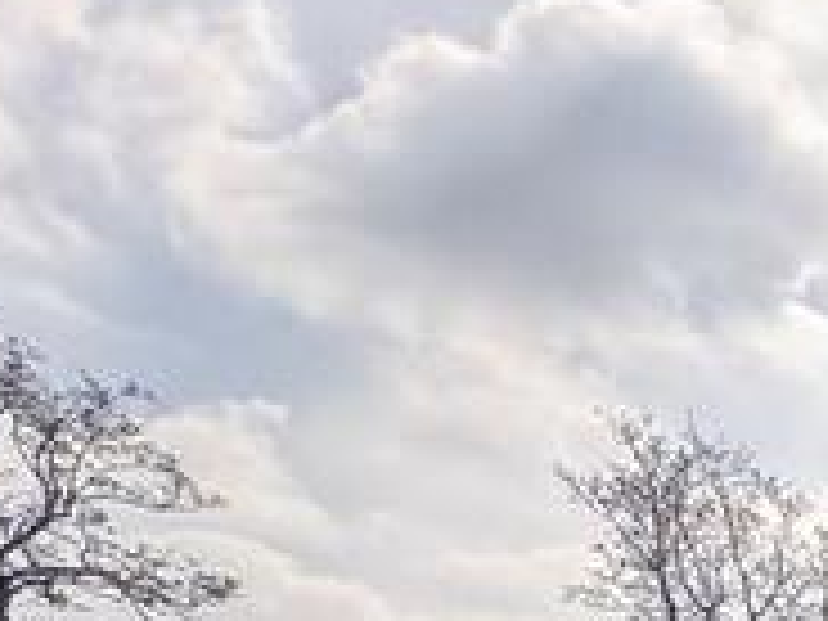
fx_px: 1627
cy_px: 1377
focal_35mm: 68
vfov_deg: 15.3
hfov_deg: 19.3
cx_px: 1588
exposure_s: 1/512
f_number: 2.2
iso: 50
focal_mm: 2.22
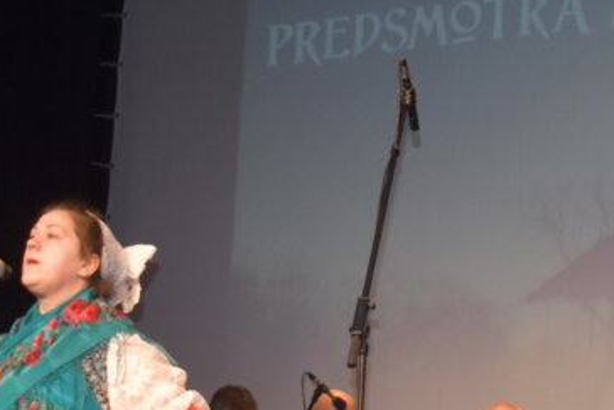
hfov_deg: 14.7
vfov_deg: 10.1
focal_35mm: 135
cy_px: 396
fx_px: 2303
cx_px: 715
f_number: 4
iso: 800
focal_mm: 26
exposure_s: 1/125
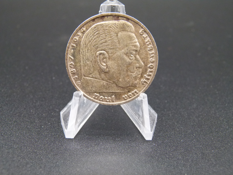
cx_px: 116
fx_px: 323
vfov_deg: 30.3
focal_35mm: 48
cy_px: 88
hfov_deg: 39.7
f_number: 3.2
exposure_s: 1/60
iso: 250
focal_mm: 8.7
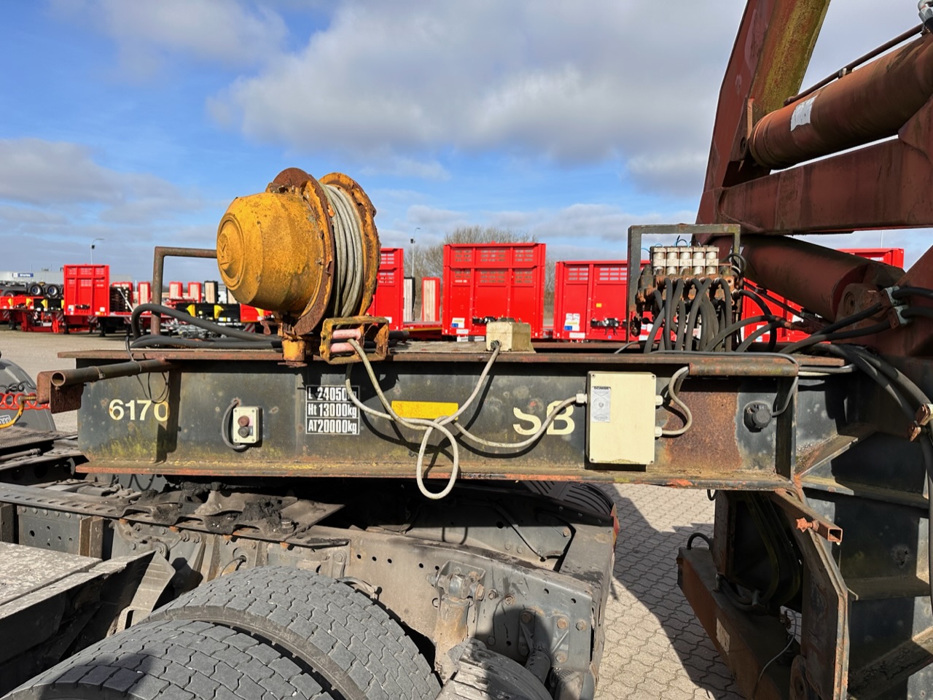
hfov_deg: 71.6
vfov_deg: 56.8
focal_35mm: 24
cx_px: 466
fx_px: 647
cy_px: 350
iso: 80
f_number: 1.78
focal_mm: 6.86
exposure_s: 1/4762
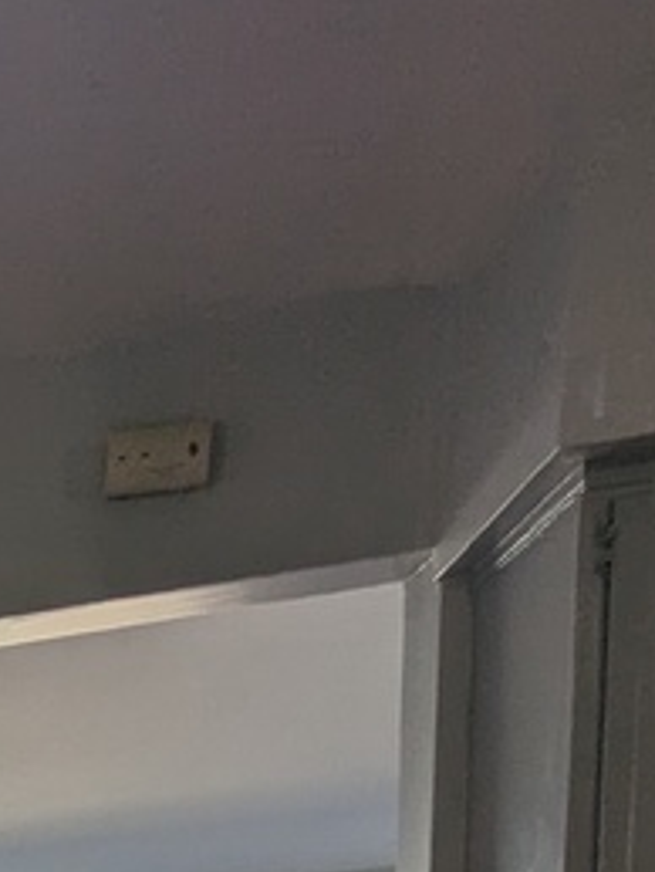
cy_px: 1683
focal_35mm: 67
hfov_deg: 17.3
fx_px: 1688
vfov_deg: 19.2
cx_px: -572
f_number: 2.2
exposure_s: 1/260
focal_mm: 2.35
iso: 64
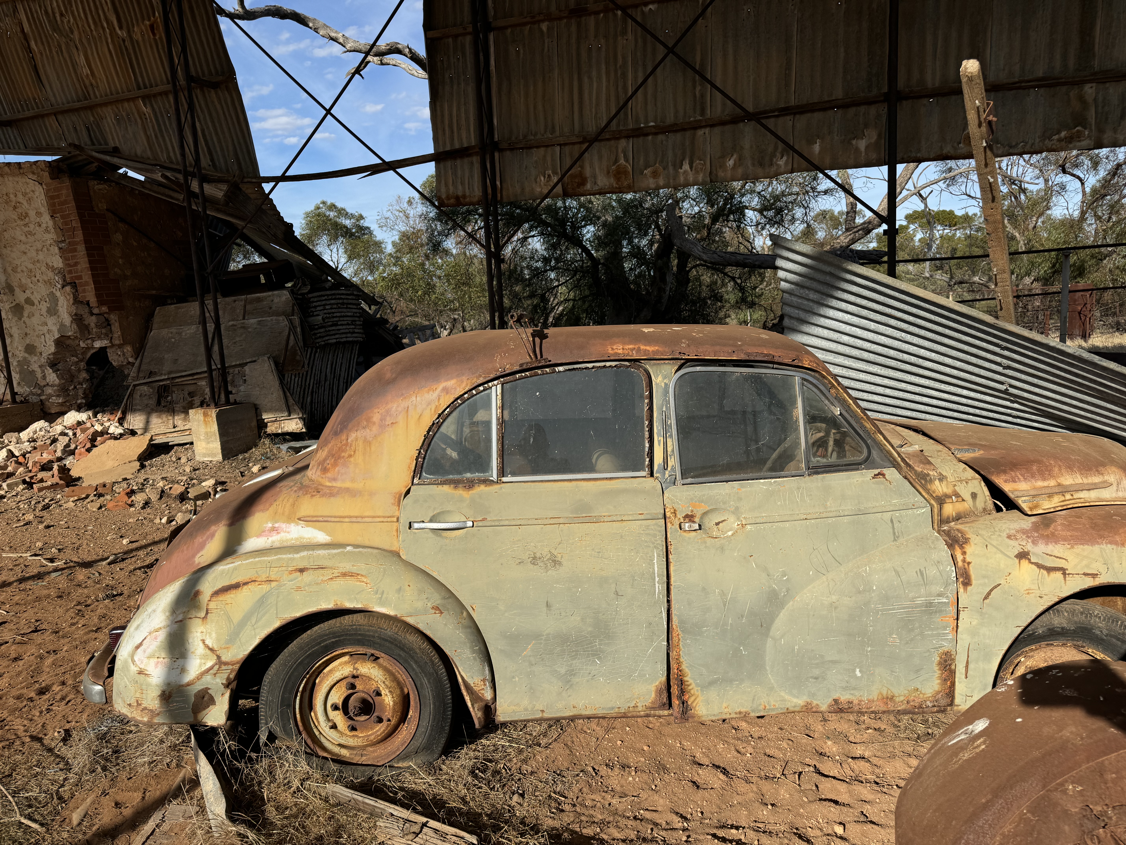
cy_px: 422
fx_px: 781
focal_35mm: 24
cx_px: 563
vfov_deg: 56.8
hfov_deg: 71.6
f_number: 1.78
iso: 80
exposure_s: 1/4950
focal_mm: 6.76
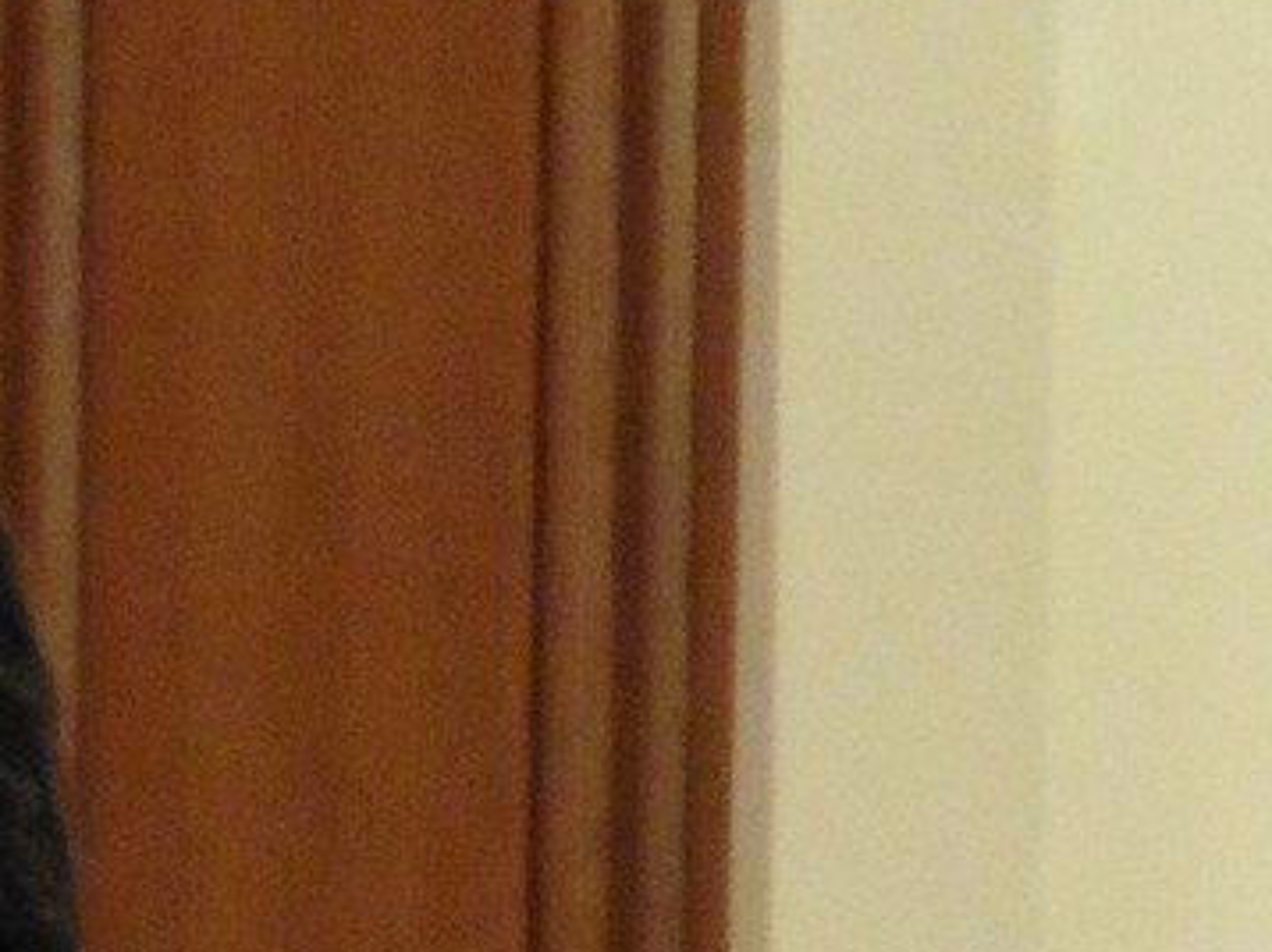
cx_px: -142
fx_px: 36978
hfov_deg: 2.0
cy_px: 1485
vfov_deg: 1.5
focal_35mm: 1007
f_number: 5.4
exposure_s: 1/8
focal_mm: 31.3
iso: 1000
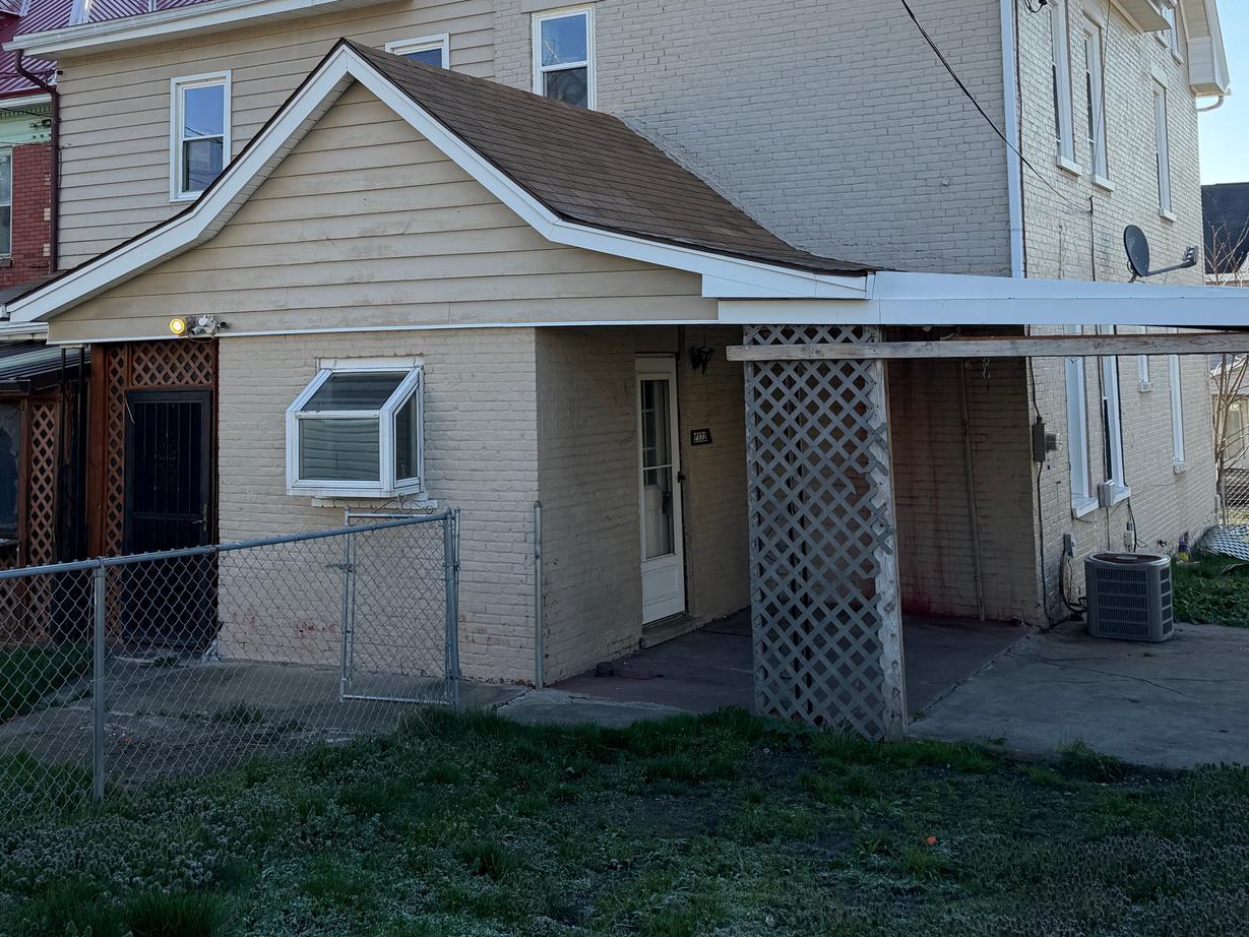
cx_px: 559
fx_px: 1443
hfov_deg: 46.7
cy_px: 247
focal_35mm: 40
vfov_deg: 35.3
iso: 80
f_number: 1.78
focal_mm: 6.76
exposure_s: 1/2370
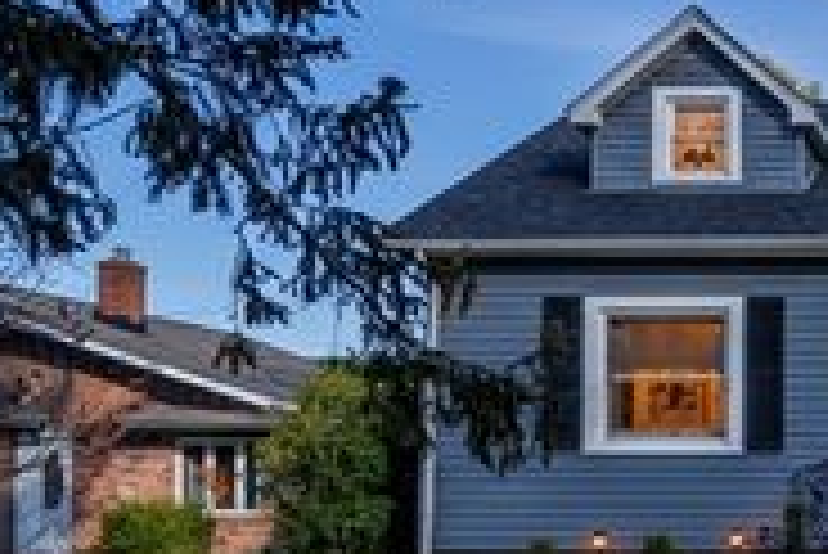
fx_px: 875
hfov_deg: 39.0
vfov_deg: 34.2
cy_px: 435
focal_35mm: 38
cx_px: 963
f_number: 11
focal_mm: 14
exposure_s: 1/320
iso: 200
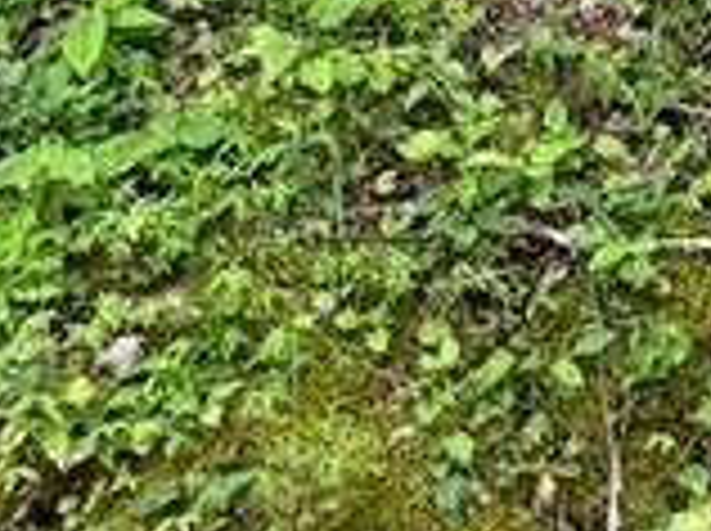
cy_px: -1148
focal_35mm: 156
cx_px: 2192
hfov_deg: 9.6
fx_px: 3199
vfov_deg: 8.0
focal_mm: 6.76
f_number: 1.78
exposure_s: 1/689
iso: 100
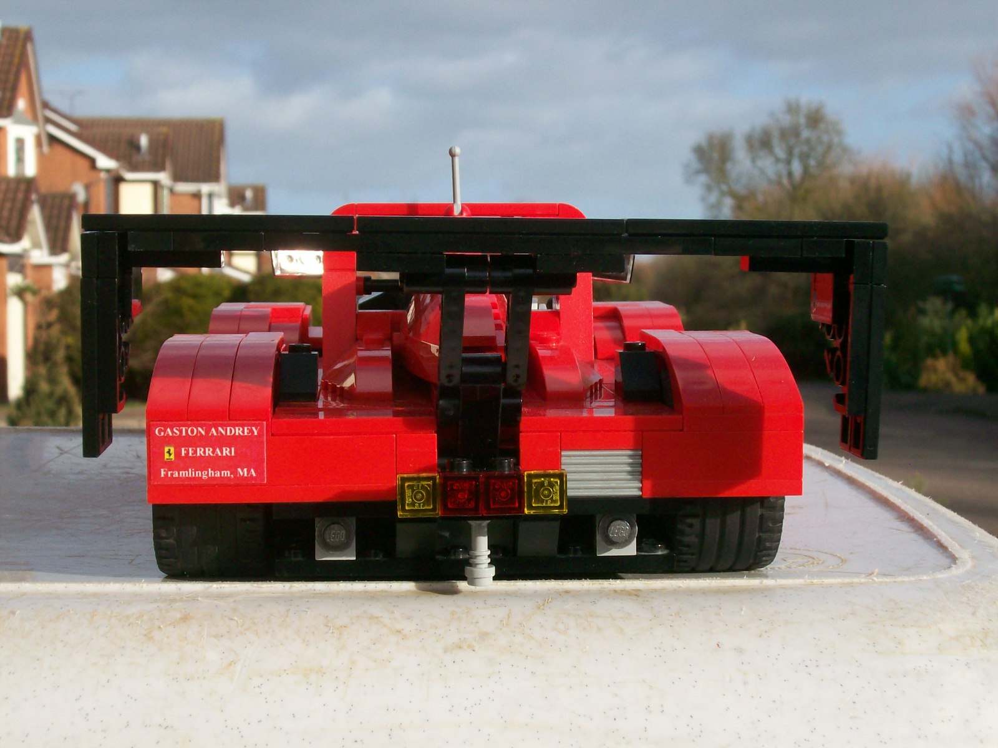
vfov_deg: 21.0
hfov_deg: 27.8
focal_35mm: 70
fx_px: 2018
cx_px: 499
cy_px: 374
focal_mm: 11.6
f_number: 6.7
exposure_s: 1/300
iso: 80
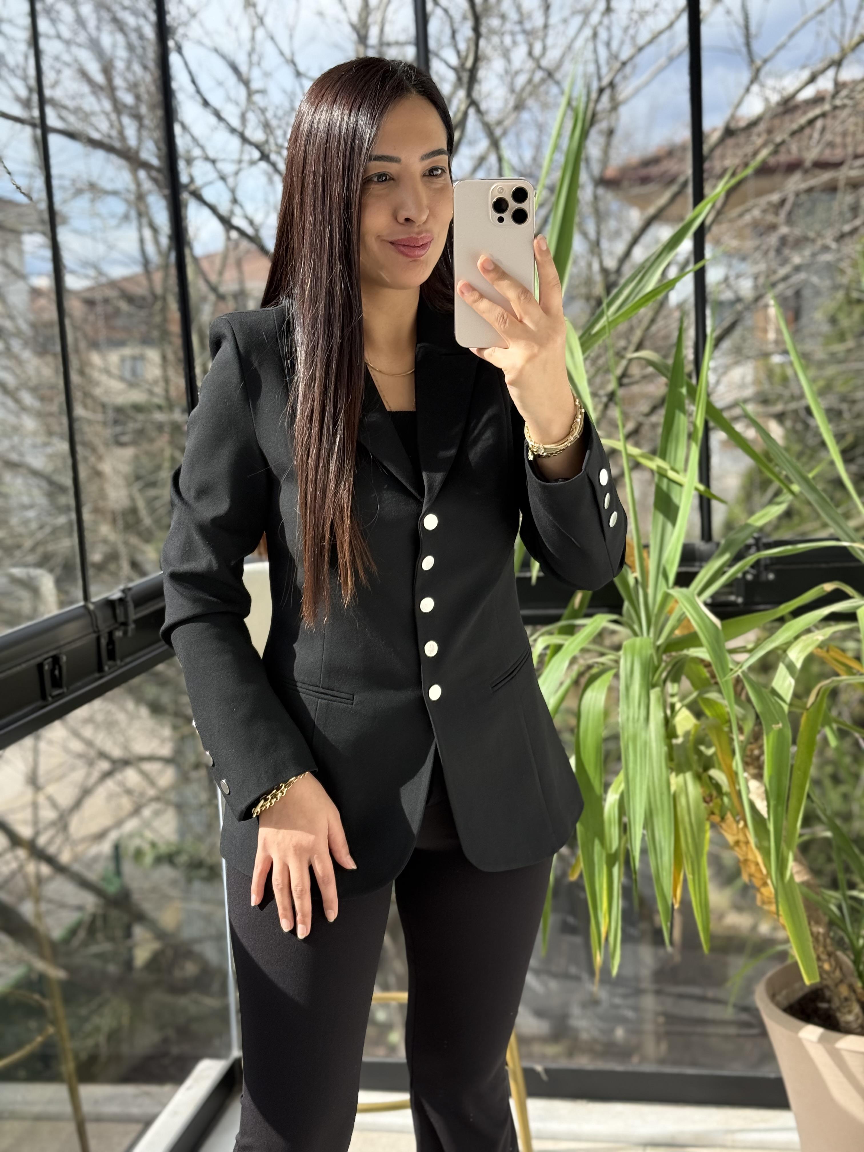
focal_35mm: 48
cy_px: 576
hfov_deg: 30.3
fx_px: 1597
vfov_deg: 39.7
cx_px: 432
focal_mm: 6.76
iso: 100
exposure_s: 1/819
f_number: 1.78
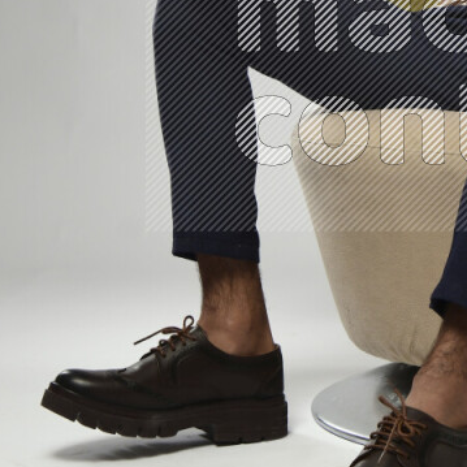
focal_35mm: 108
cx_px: 470
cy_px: 8
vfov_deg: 15.8
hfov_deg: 15.8
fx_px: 1648
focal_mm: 38
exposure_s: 1/125
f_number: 5.6
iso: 400
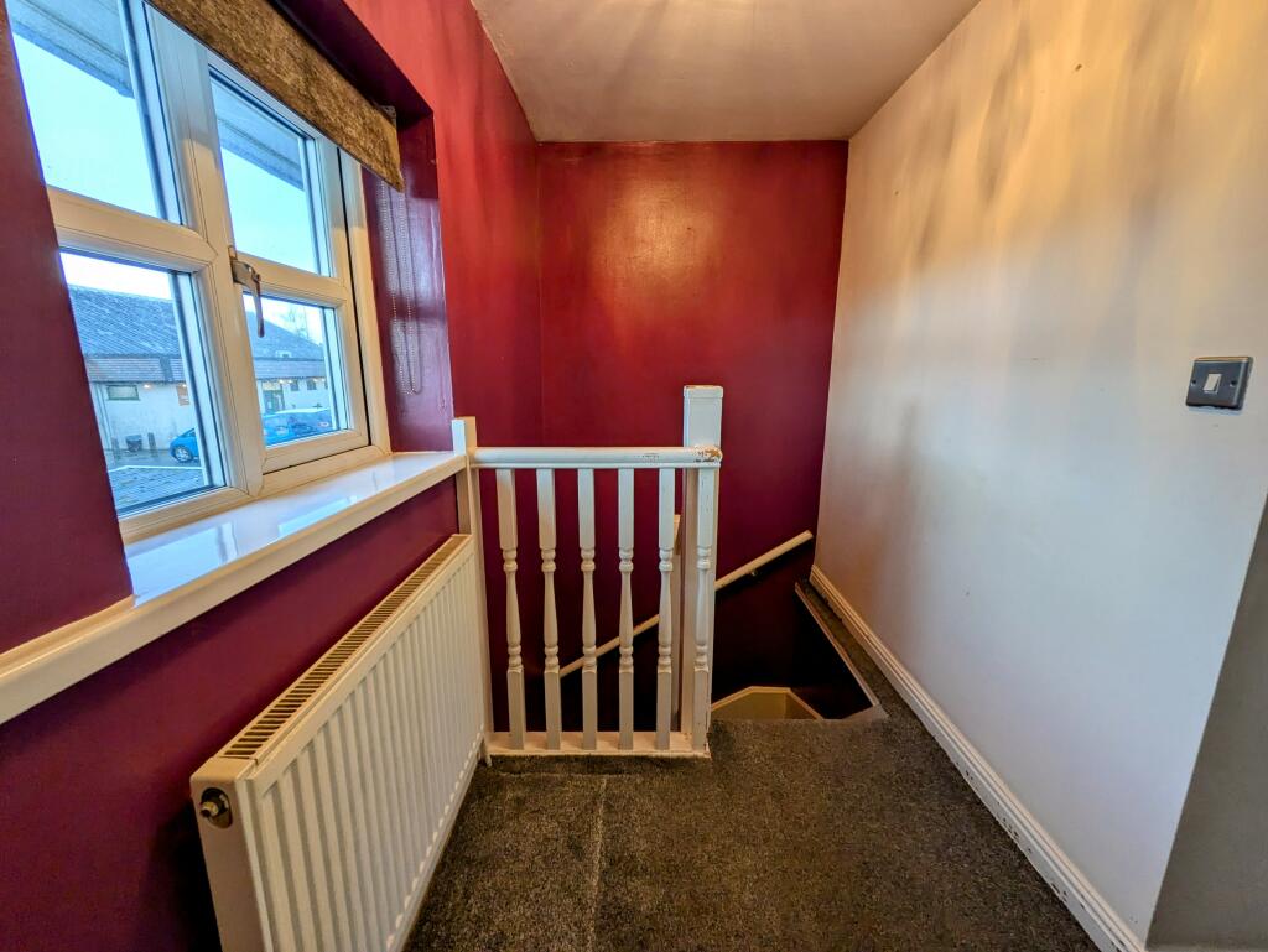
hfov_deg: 102.0
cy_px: 476
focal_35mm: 14
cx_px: 634
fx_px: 513
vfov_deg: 85.7
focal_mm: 1.83
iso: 88
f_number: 2.2
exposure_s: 1/33.3
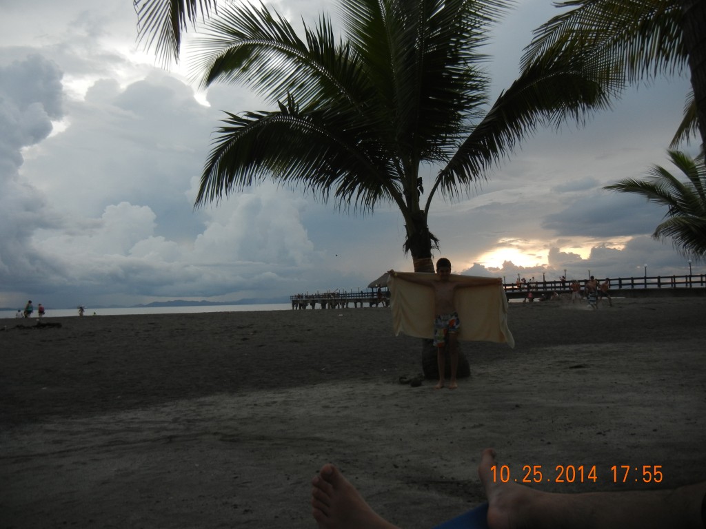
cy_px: 264
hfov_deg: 60.0
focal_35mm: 30
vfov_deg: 46.8
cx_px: 353
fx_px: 612
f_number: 3.5
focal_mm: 5.4
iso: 160
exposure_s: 1/285
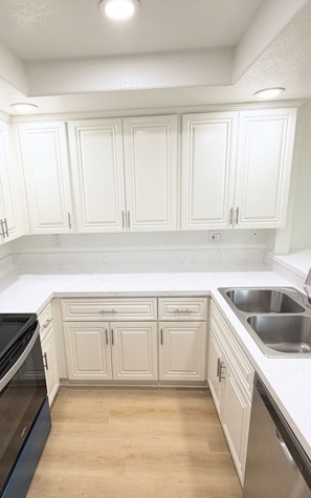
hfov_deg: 59.3
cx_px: 128
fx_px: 271
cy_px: 250
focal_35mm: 20
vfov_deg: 85.1
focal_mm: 2.22
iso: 100
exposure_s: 1/120
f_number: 2.2
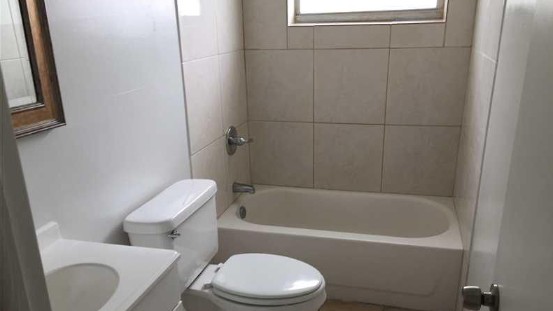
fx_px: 469
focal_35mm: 32
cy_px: 204
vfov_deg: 36.3
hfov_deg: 61.0
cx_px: 279
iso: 40
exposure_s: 1/60
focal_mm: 4.15
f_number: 2.2
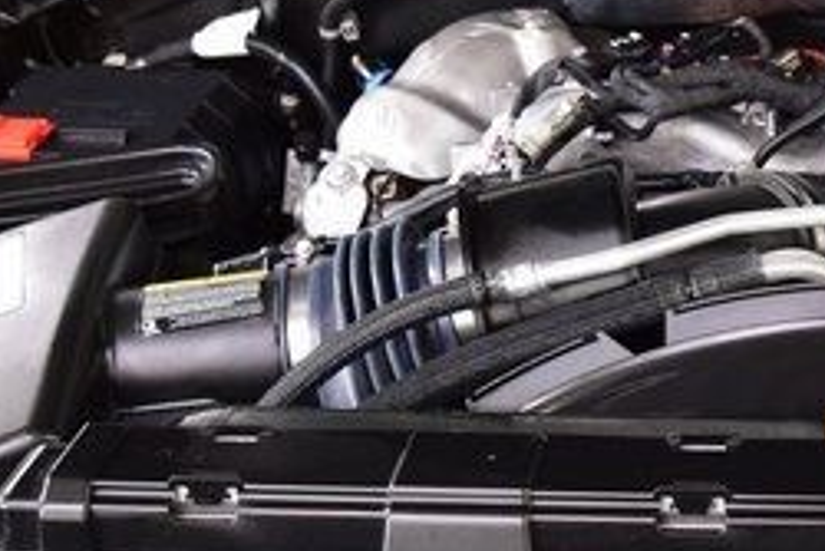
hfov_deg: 21.0
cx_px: 921
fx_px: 2109
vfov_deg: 14.9
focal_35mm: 92
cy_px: 233
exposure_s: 1/15
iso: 1600
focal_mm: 24
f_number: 4.5
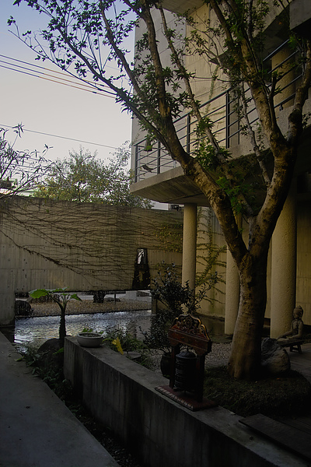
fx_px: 402
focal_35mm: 31
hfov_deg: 42.3
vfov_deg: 60.3
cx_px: 156
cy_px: 234
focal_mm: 18
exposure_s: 1/125
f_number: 4
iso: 100
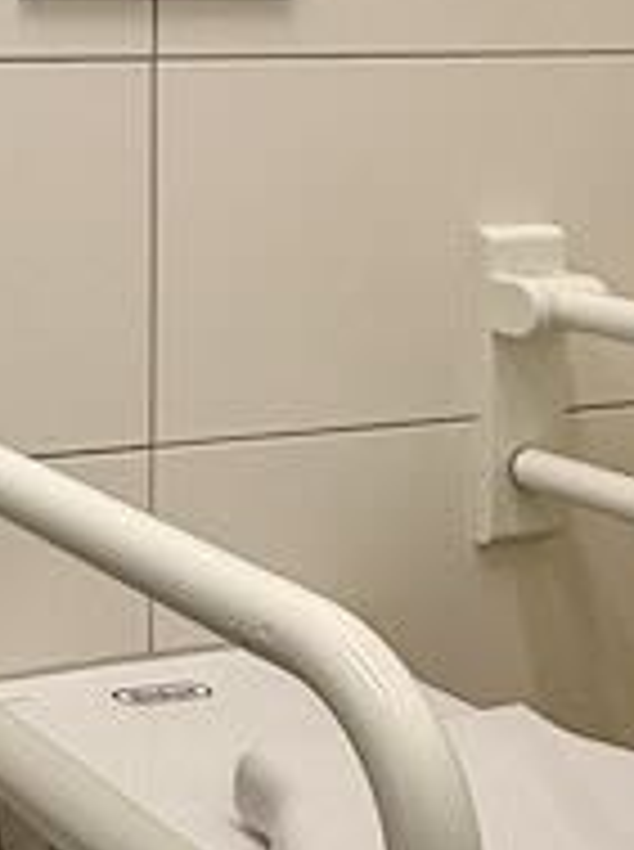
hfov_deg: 17.0
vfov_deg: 24.6
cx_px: -382
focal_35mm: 76
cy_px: 4
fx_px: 1862
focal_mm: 2.22
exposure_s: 1/106
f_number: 2.2
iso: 40
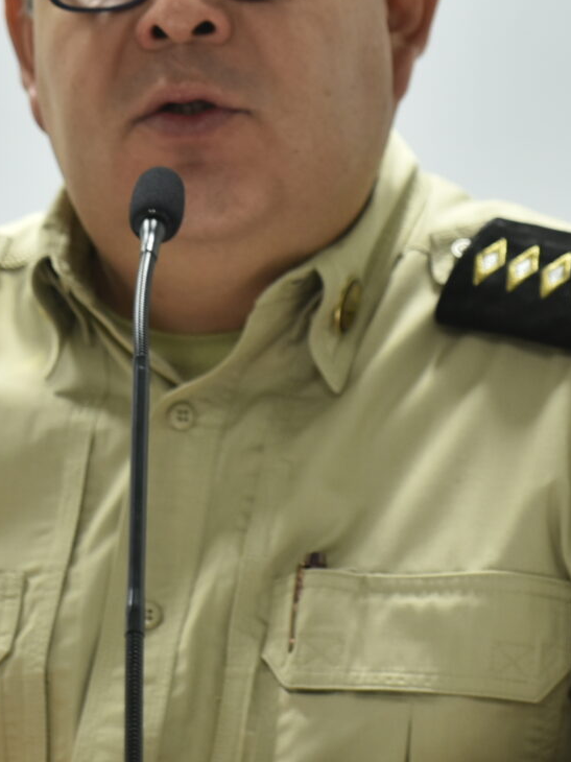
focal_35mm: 506
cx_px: 172
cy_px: 26
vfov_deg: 3.9
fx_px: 11135
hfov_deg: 2.9
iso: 320
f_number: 2.8
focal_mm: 150
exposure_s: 1/100
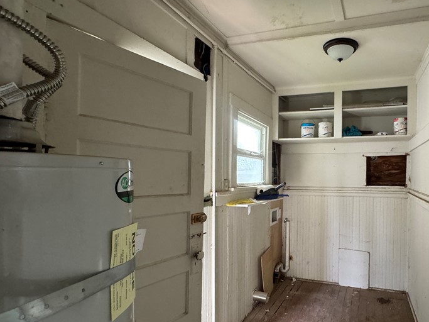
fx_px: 260
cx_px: 301
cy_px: 177
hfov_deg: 75.4
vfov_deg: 63.3
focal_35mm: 21
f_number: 2.2
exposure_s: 1/60
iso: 320
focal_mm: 2.22
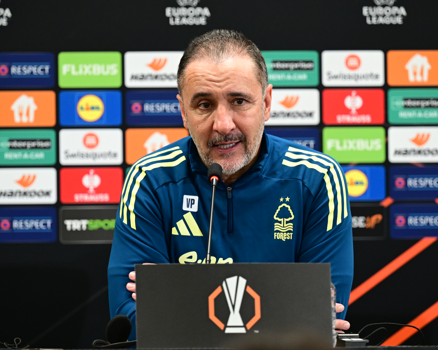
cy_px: 175
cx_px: 236
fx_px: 3396
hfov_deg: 7.4
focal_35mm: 262
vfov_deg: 5.9
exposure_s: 1/500
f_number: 2.8
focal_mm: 155
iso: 2000
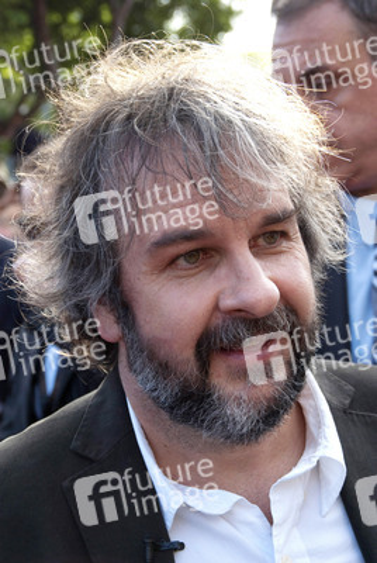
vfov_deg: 24.6
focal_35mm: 82
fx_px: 1291
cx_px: 188
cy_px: 282
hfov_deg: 16.6
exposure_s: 1/180
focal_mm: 55
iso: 400
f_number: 8
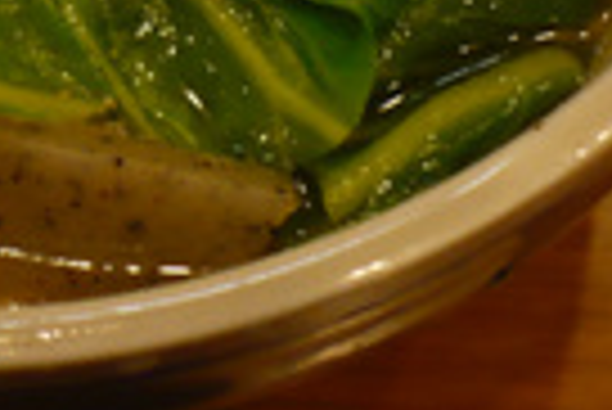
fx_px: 2519
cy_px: -374
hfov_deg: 13.7
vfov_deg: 8.8
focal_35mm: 148
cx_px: -2
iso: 200
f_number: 2.8
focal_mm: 6.1
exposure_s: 1/15
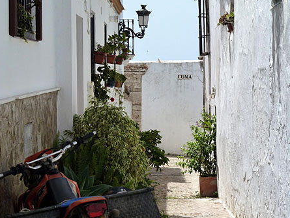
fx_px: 813
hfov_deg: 20.2
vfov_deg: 15.3
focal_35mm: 97
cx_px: 145
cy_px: 110
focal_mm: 11.9
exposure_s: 1/400
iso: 125
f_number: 5.6
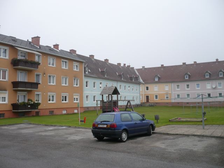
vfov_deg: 40.7
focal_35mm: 35
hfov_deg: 52.6
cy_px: 84
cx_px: 112
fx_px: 226
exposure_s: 1/250
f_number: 2.8
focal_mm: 5.8
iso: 100
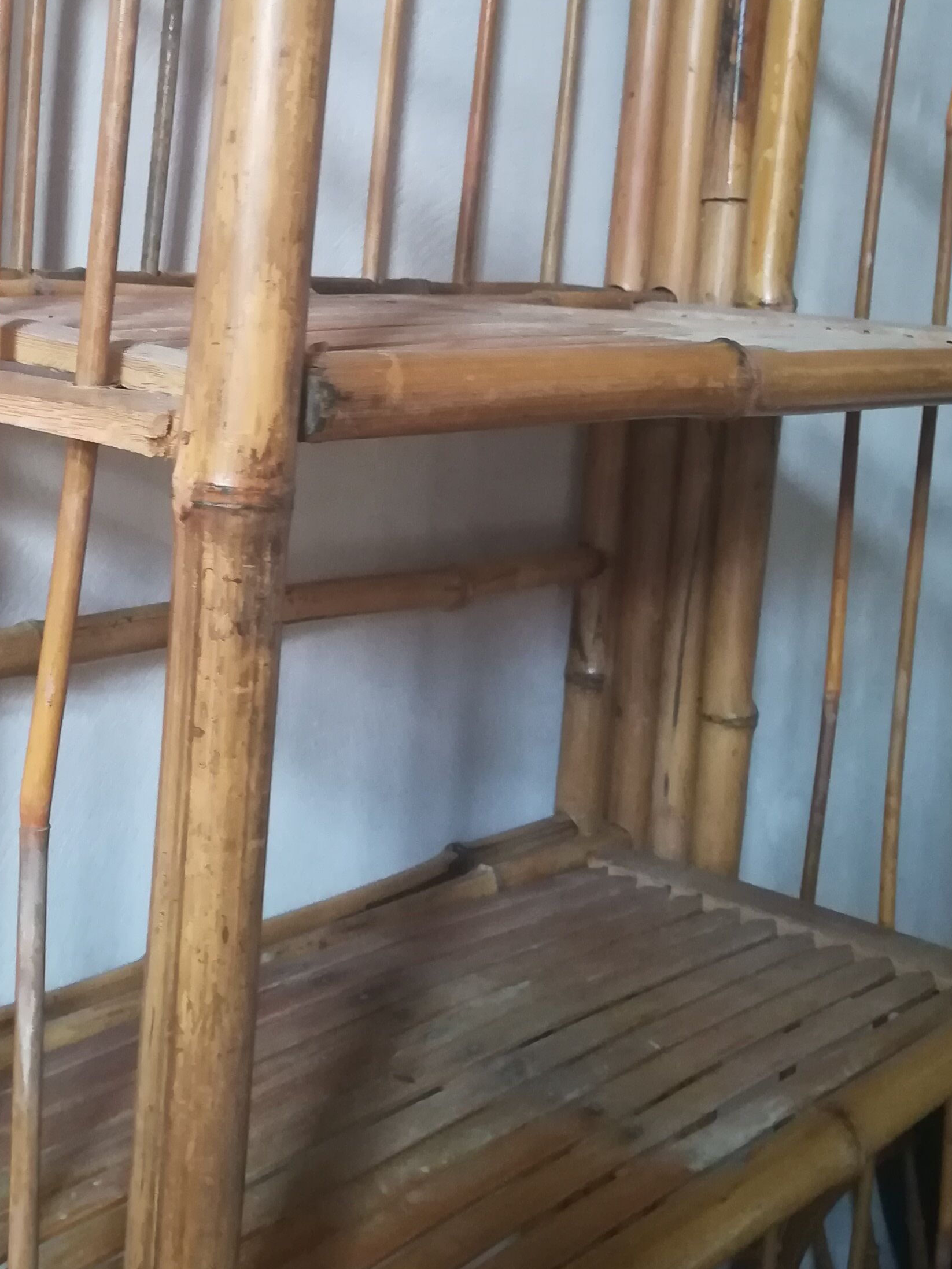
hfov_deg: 30.3
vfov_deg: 39.7
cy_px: 383
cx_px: 217
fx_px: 1724
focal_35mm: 47
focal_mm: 3.83
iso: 500
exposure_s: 1/25
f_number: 2.2
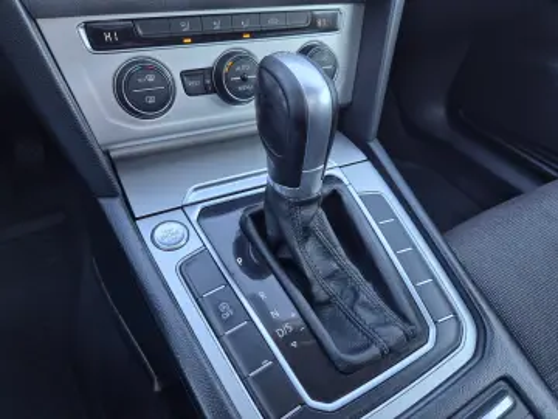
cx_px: 279
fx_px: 371
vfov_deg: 58.9
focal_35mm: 23
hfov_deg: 73.9
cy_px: 210
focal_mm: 5.4
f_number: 1.8
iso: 64
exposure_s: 1/50
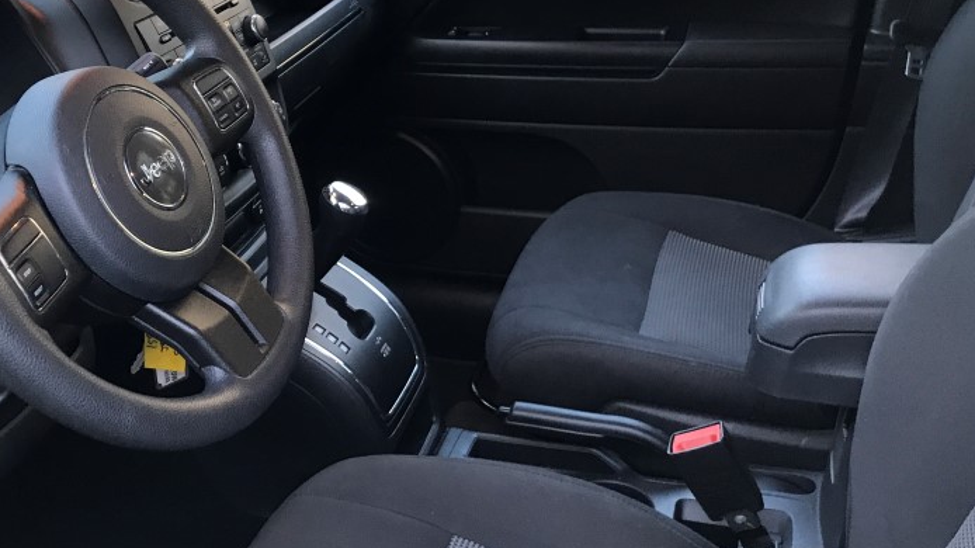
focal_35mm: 45
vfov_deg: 26.1
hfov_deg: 45.0
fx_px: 1163
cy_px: 126
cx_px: 348
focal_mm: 3.99
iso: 40
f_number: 1.8
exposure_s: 1/15
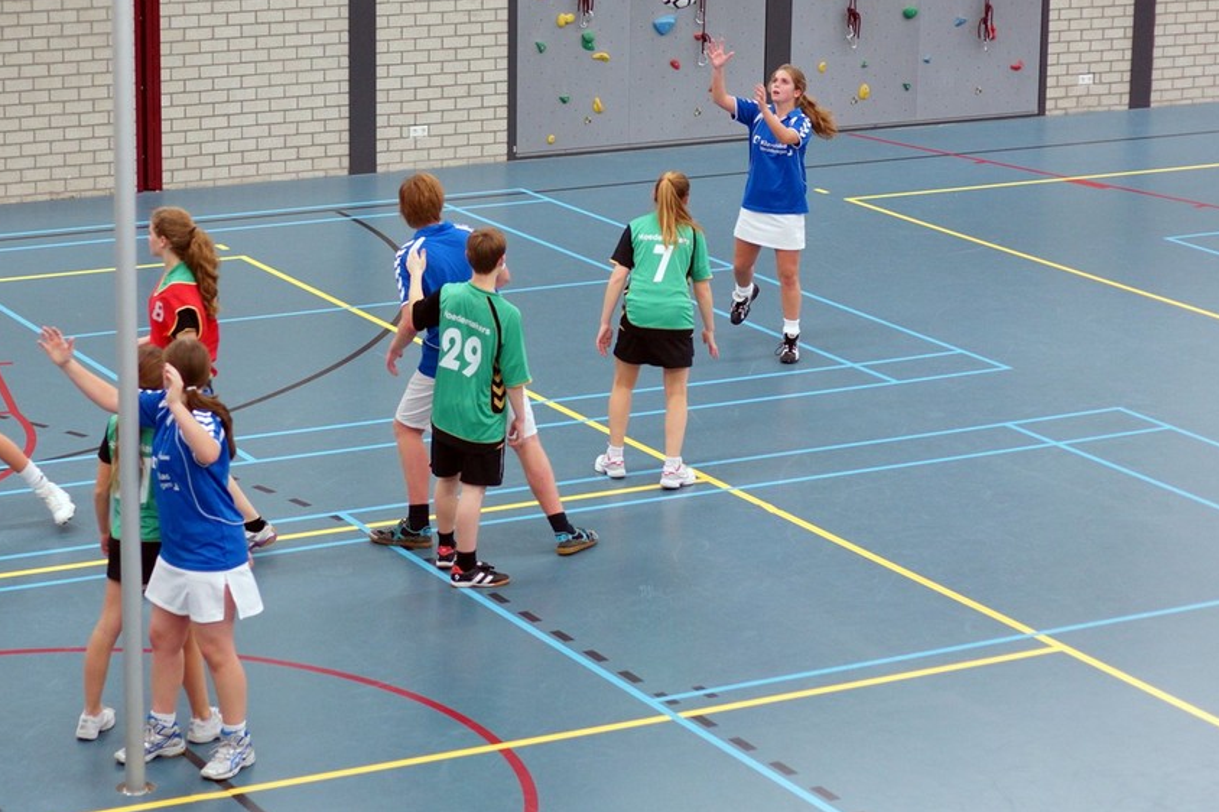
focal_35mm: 91
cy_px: 327
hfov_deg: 22.4
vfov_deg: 15.0
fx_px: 3080
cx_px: 508
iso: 640
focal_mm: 50
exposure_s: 1/250
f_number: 2
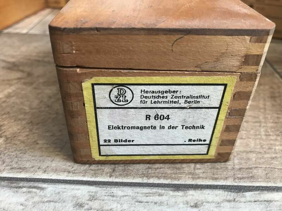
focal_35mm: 28
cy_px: 106
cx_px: 141
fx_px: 228
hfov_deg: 63.4
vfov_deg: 49.7
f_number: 1.8
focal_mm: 3.99
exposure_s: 1/17
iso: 50
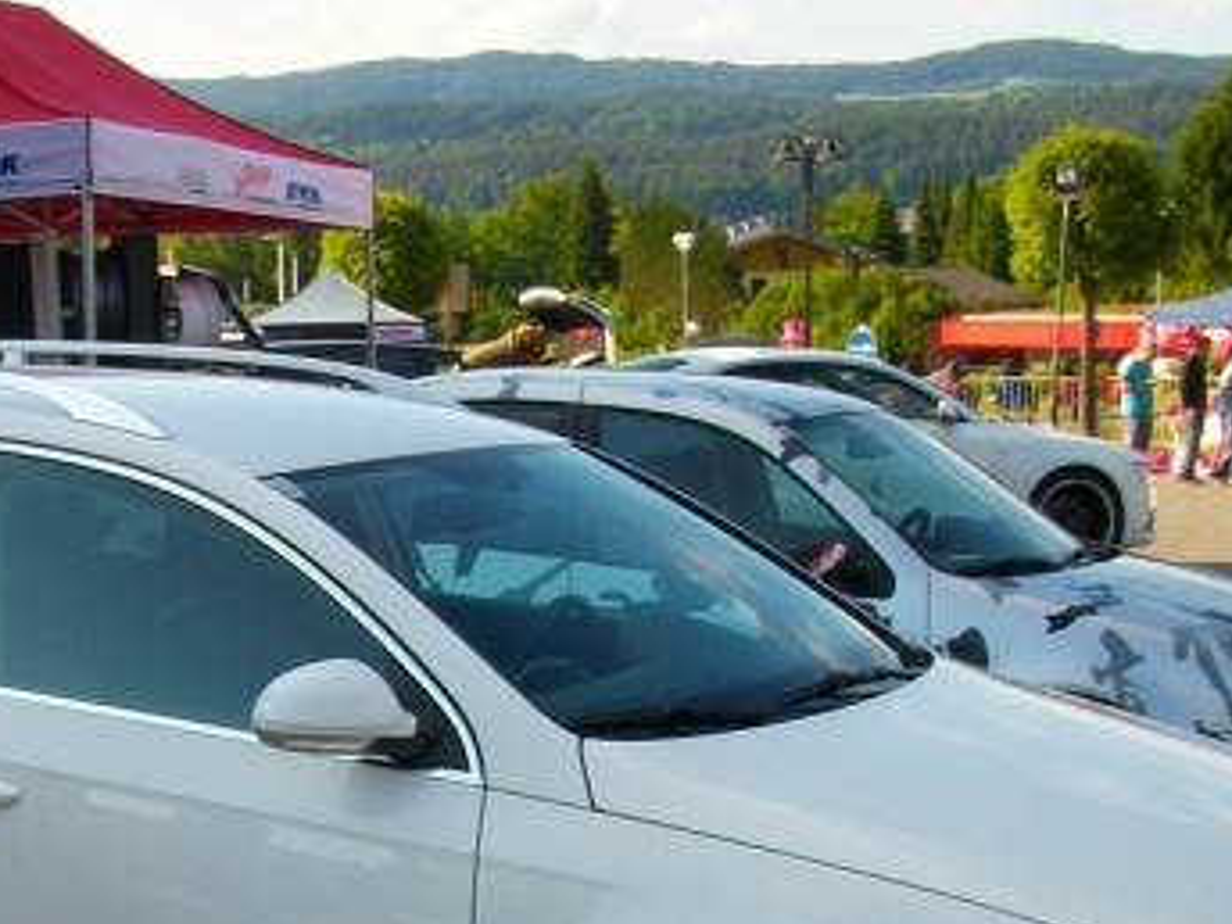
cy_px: 956
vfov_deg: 18.1
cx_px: 297
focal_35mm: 79
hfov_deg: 24.4
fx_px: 2812
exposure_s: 1/162
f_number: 5.5
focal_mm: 5.7
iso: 80
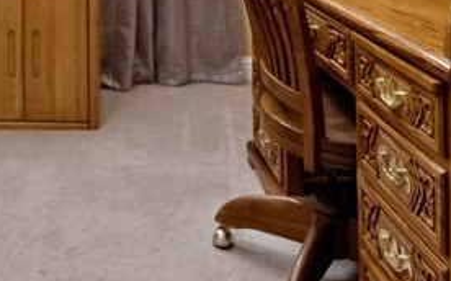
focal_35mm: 53
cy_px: -141
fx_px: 651
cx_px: 95
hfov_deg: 37.0
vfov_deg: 20.7
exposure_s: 1/160
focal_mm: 14
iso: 1250
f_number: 3.2
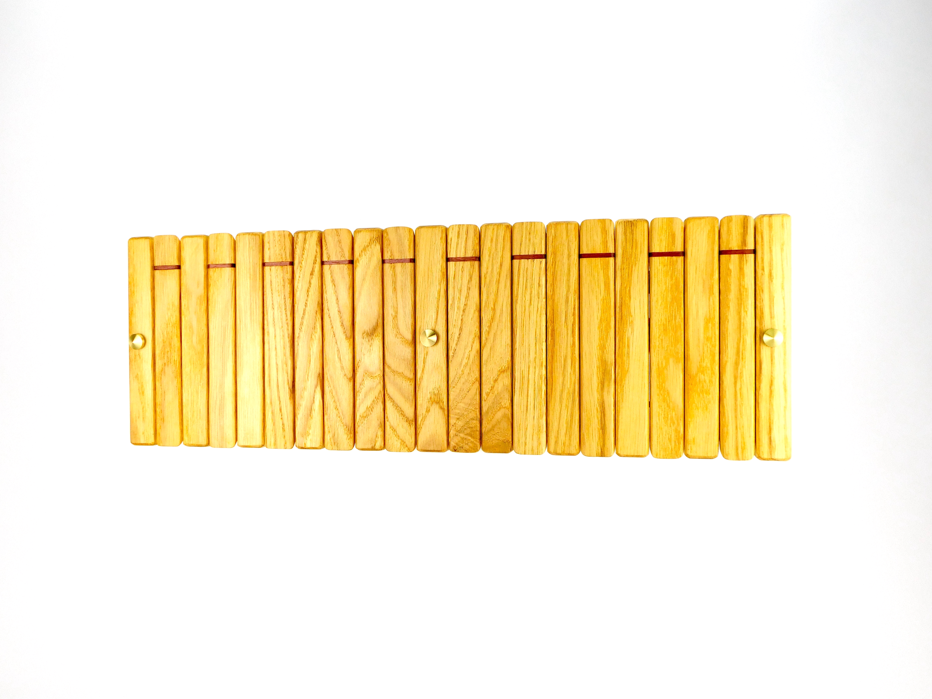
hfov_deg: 60.0
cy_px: 350
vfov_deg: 46.8
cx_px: 466
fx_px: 808
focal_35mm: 30
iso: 125
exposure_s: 1/400
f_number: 3.2
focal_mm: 5.3
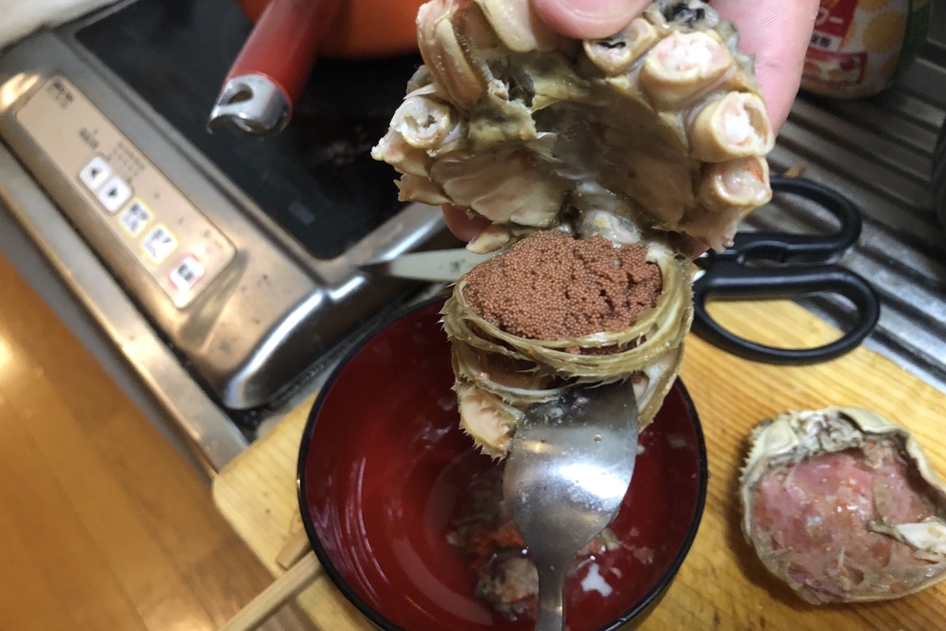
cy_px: 284
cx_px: 463
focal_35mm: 30
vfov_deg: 43.6
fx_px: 788
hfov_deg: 61.9
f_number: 1.8
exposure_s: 1/15
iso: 100
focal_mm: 3.99
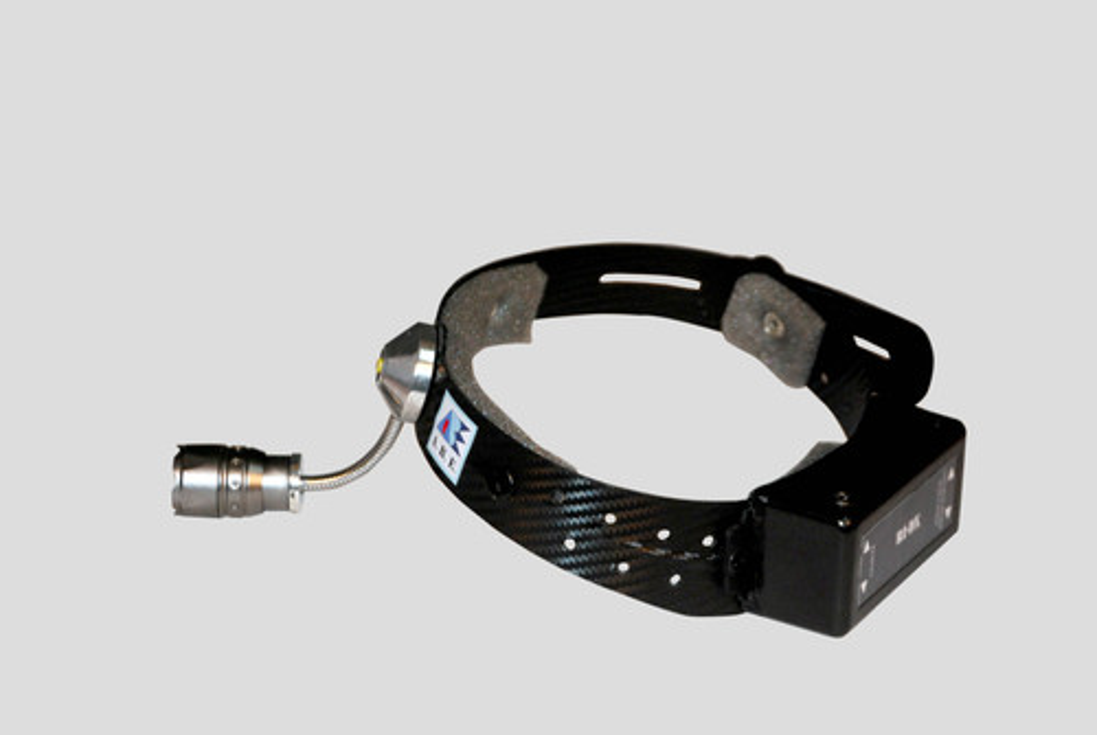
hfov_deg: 18.2
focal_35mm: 112
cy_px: 368
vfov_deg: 12.2
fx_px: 3433
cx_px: 548
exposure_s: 1/60
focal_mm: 75
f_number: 5.6
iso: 800
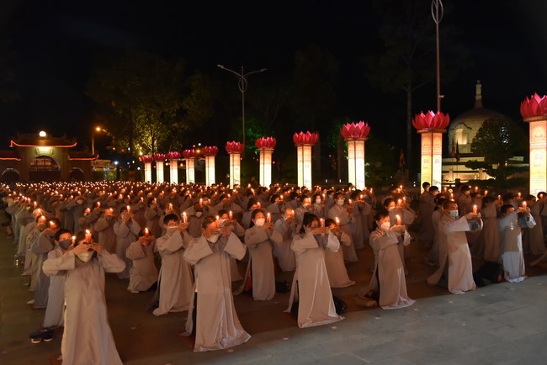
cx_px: 274
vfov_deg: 42.4
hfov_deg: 60.3
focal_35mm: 31
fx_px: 471
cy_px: 182
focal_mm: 31
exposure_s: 1/125
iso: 5000
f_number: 4
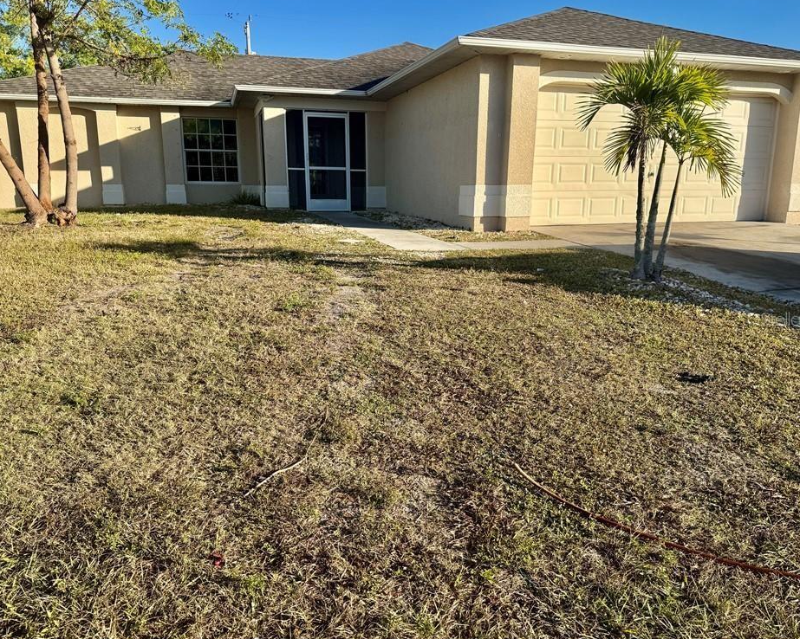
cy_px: 319
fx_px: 615
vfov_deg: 54.9
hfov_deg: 66.0
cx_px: 399
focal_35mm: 26
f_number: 1.78
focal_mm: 6.76
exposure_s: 1/2833
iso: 80
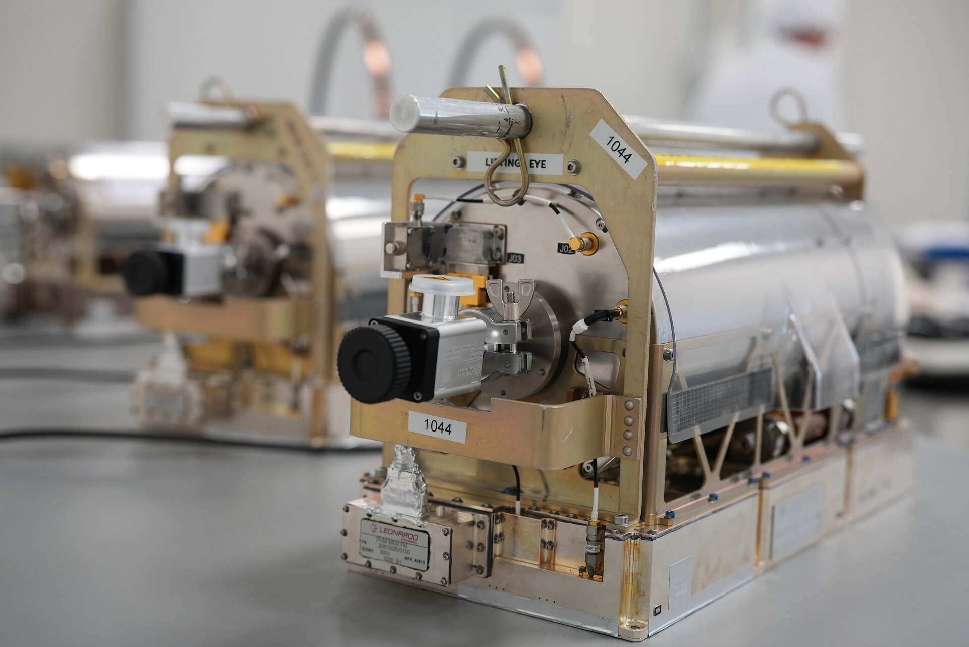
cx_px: 484
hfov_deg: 39.6
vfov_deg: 27.0
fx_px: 1346
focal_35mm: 50
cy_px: 324
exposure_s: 1/160
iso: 1250
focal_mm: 50
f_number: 2.5
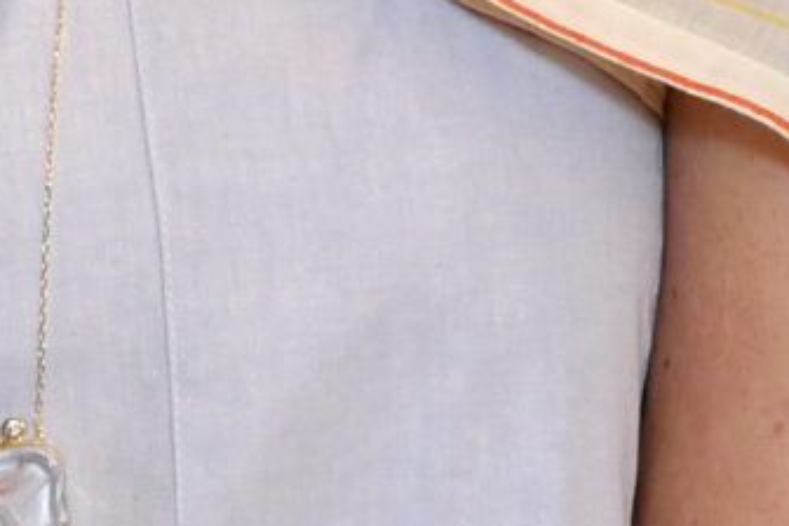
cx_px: 21
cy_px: -703
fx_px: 7517
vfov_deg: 3.9
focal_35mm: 343
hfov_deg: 6.0
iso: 800
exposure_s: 1/100
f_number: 6.3
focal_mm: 30
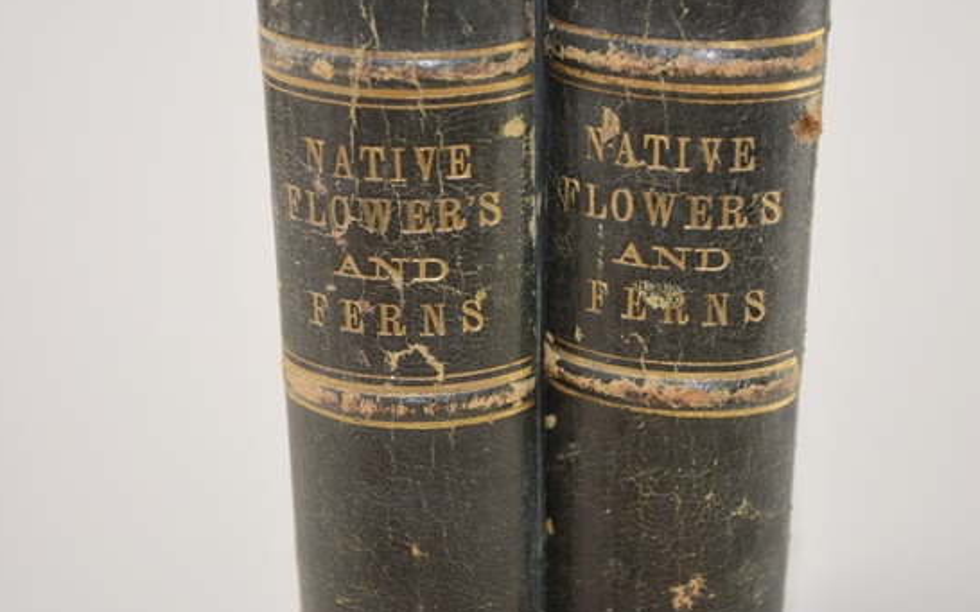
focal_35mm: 76
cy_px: 264
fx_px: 2018
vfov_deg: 17.2
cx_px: 528
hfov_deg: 27.3
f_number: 5.3
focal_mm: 45
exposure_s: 1/125
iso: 250
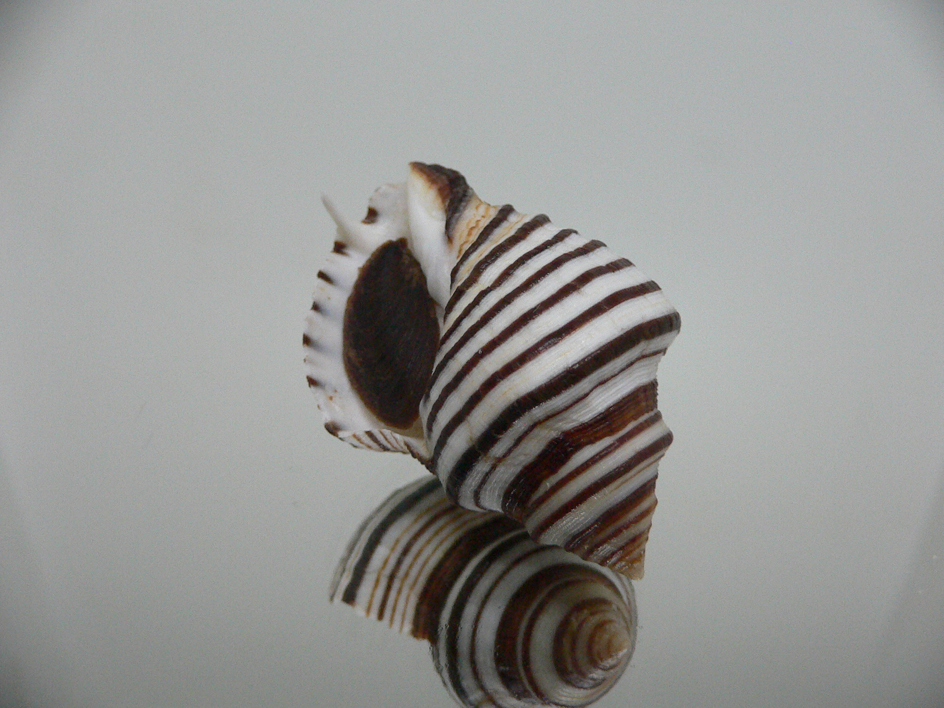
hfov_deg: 52.6
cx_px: 472
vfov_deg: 40.7
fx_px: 954
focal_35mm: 35
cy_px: 354
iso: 200
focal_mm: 4.6
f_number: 2.8
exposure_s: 1/60
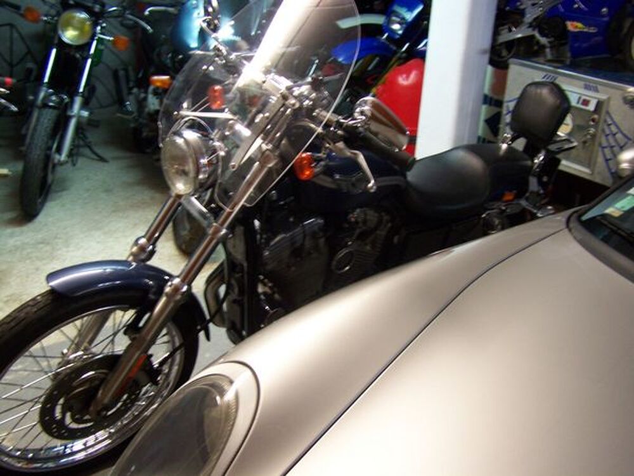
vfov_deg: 37.7
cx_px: 317
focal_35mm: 38
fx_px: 696
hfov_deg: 49.0
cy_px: 238
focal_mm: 6.3
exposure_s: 1/8
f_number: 2.8
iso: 160
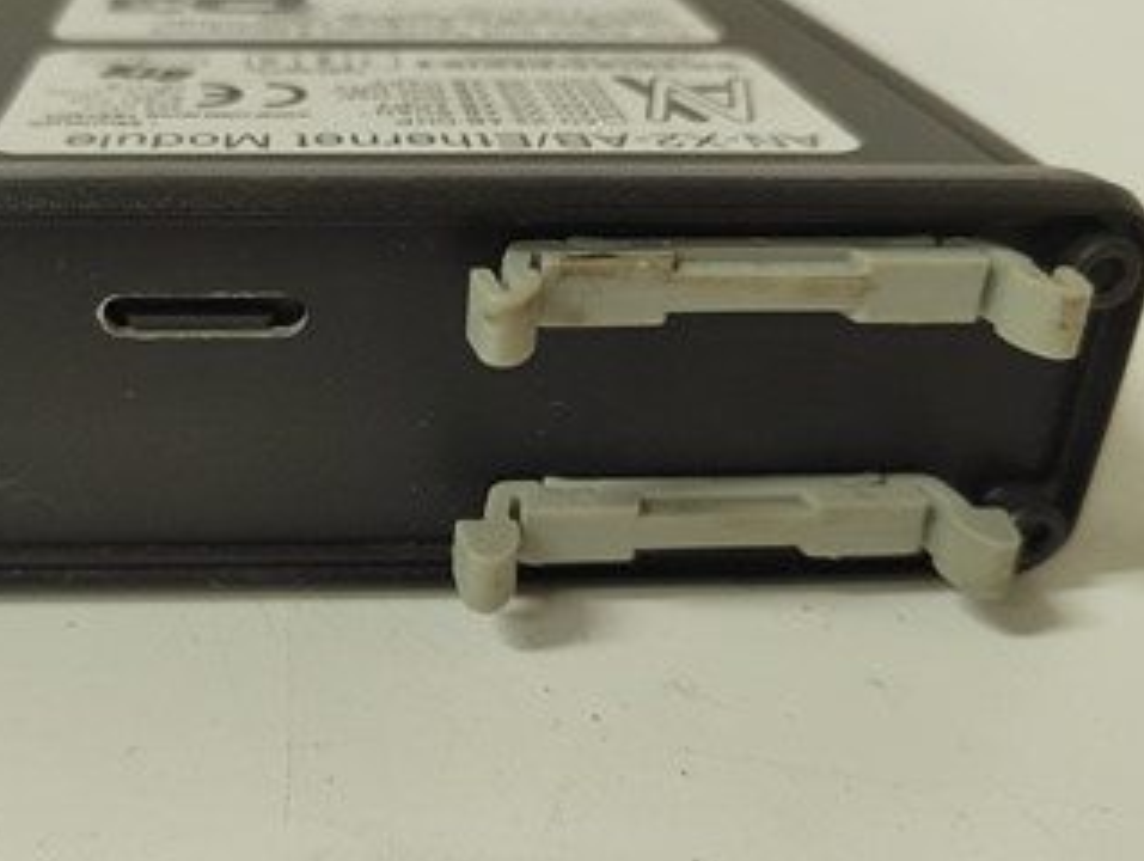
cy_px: 357
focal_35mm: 36
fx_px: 1191
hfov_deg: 50.1
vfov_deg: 39.6
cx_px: 355
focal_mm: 5.52
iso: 2275
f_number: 1.9
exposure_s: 1/100
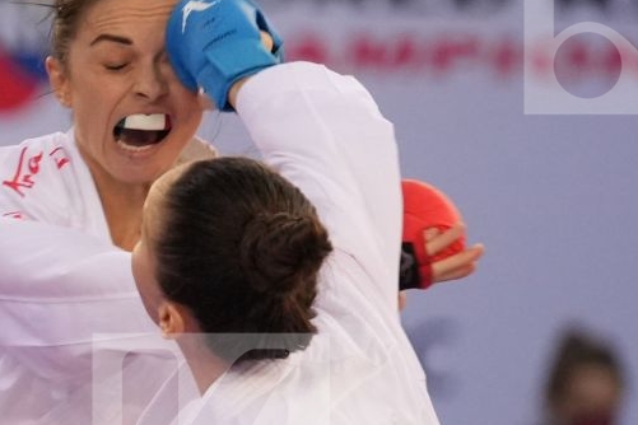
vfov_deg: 1.3
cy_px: 449
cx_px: -220
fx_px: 19085
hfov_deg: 1.9
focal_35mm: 1077
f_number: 2.8
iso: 2000
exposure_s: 1/1000
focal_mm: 200
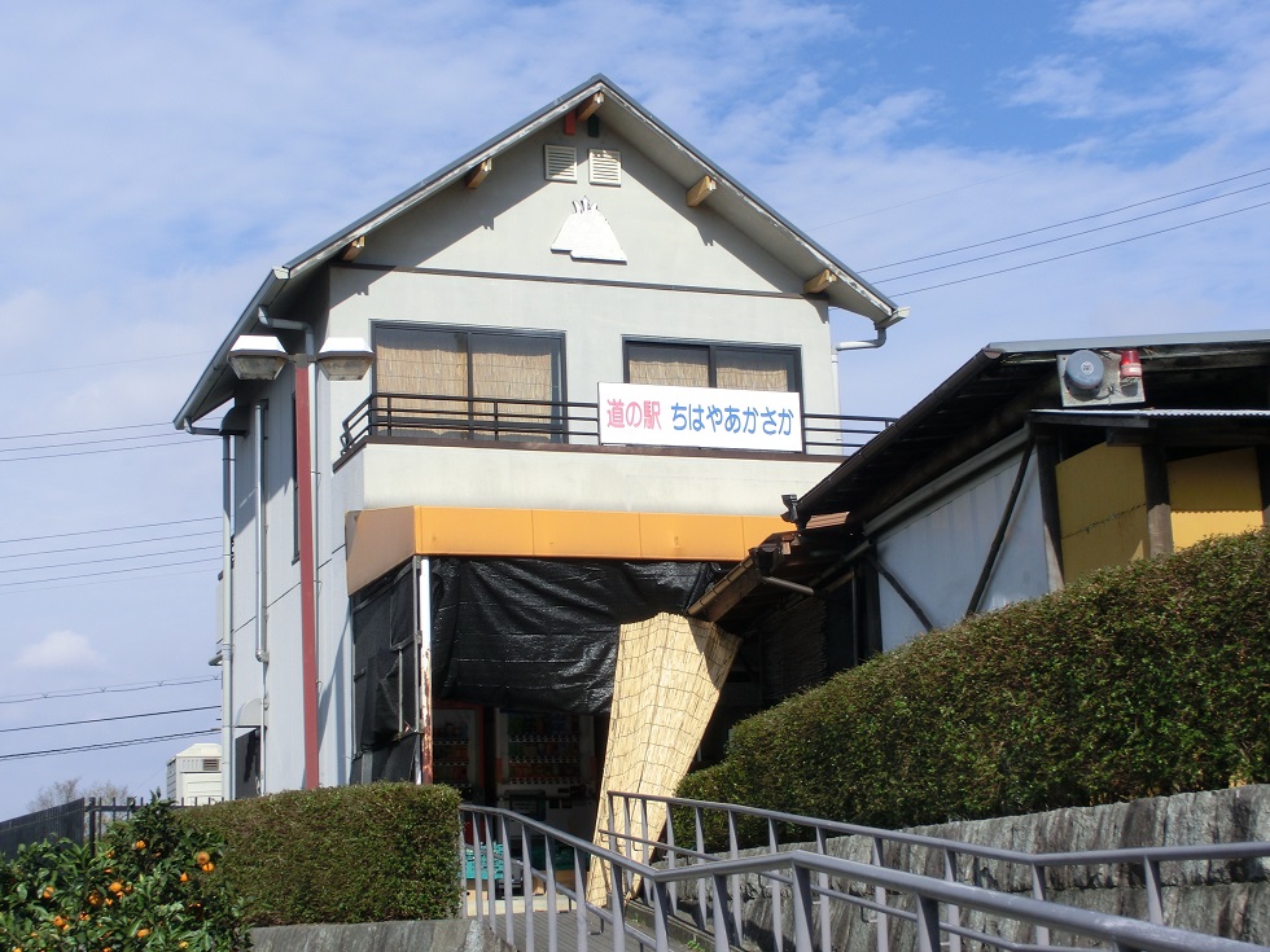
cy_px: 476
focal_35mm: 63
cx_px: 635
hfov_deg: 30.7
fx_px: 2311
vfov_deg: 23.3
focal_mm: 11.1
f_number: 11.8
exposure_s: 1/160
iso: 100
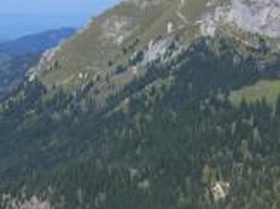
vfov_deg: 10.7
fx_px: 1115
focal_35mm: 138
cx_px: 63
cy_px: 188
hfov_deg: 14.3
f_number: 8
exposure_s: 1/200
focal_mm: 7.9
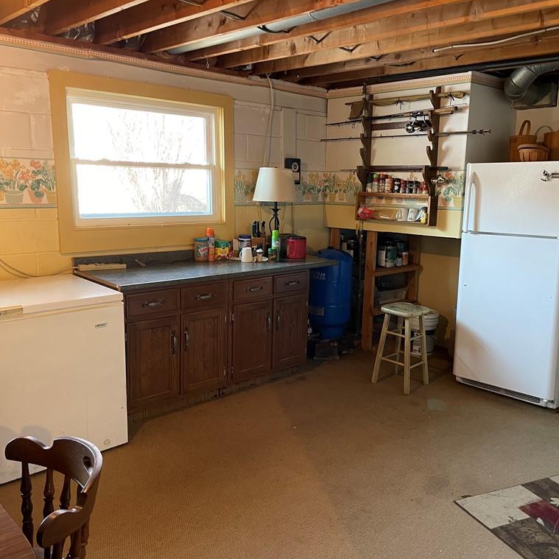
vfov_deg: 52.5
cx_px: 318
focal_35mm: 31
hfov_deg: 52.4
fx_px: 566
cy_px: 279
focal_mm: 4.2
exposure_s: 1/60
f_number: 1.6
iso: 400
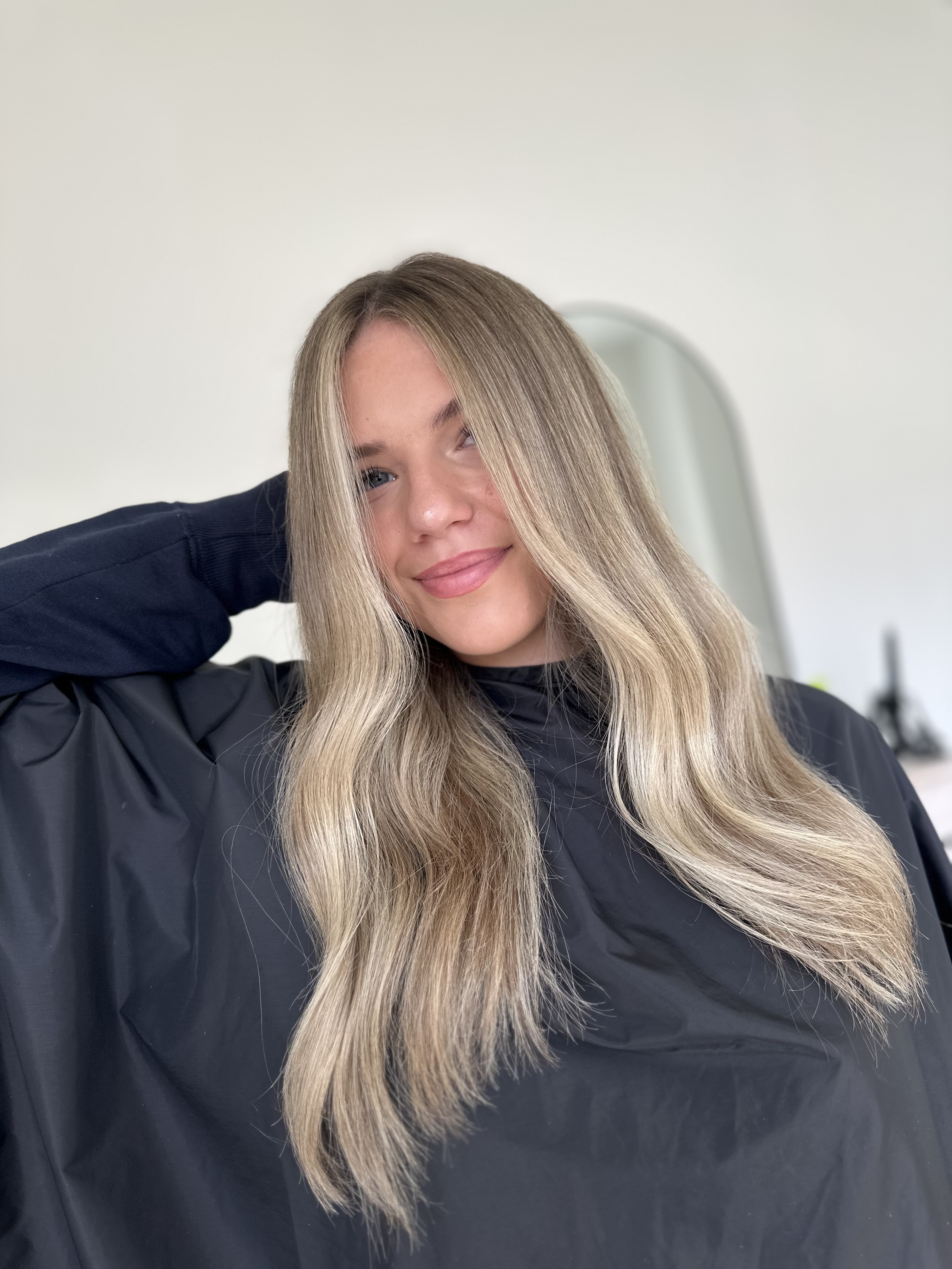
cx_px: 476
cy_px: 634
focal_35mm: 24
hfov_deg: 56.8
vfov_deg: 71.6
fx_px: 880
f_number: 1.78
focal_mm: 6.86
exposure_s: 1/198
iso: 64
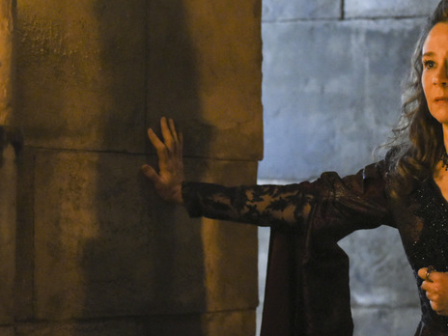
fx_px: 2343
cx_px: 322
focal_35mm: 181
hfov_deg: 10.9
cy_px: 201
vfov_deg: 8.2
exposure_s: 1/60
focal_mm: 112
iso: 3200
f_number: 2.8
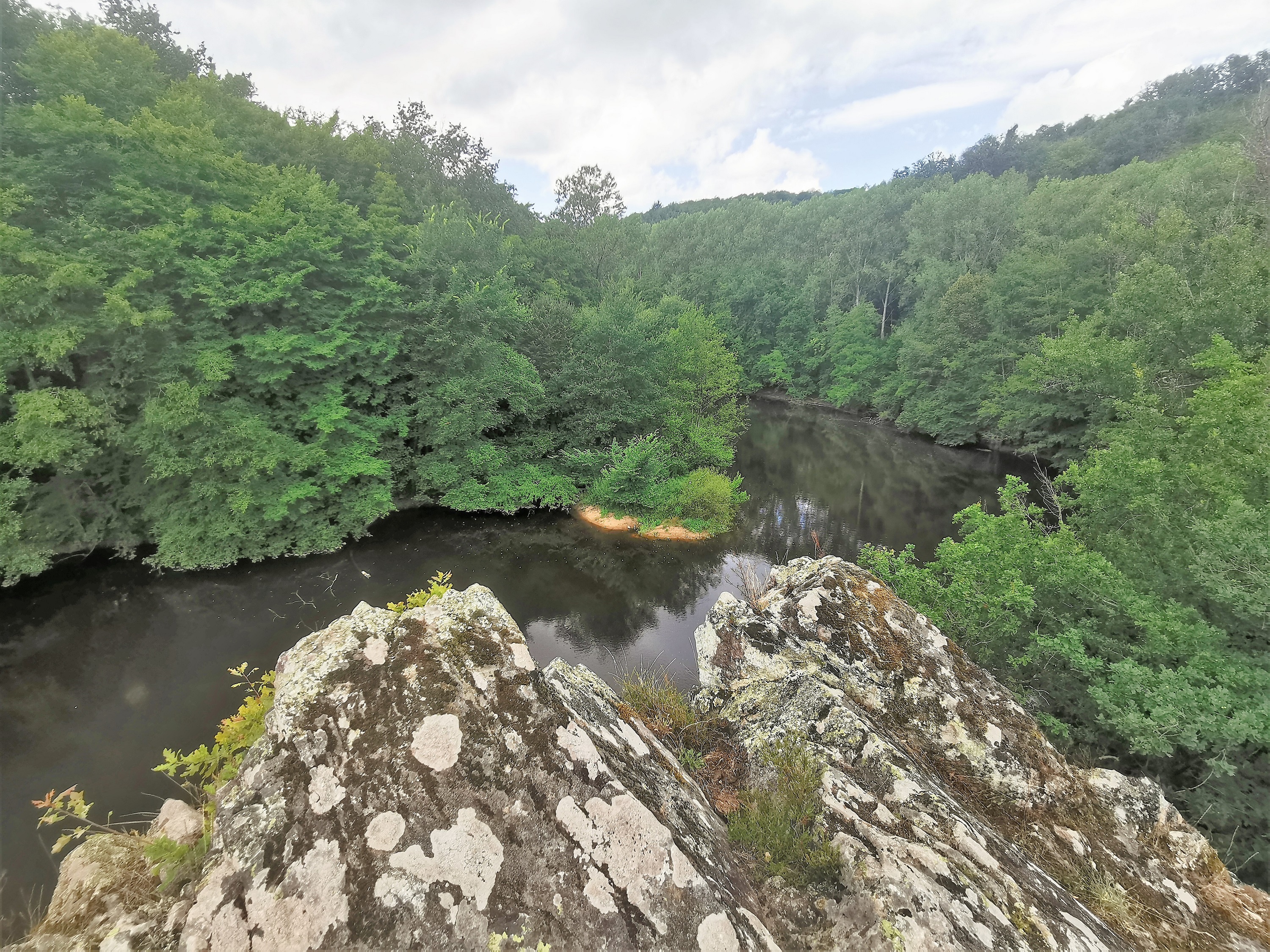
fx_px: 624
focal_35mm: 17
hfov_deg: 91.0
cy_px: 476
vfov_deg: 74.7
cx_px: 635
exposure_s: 1/515
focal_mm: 2.26
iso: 50
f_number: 2.2
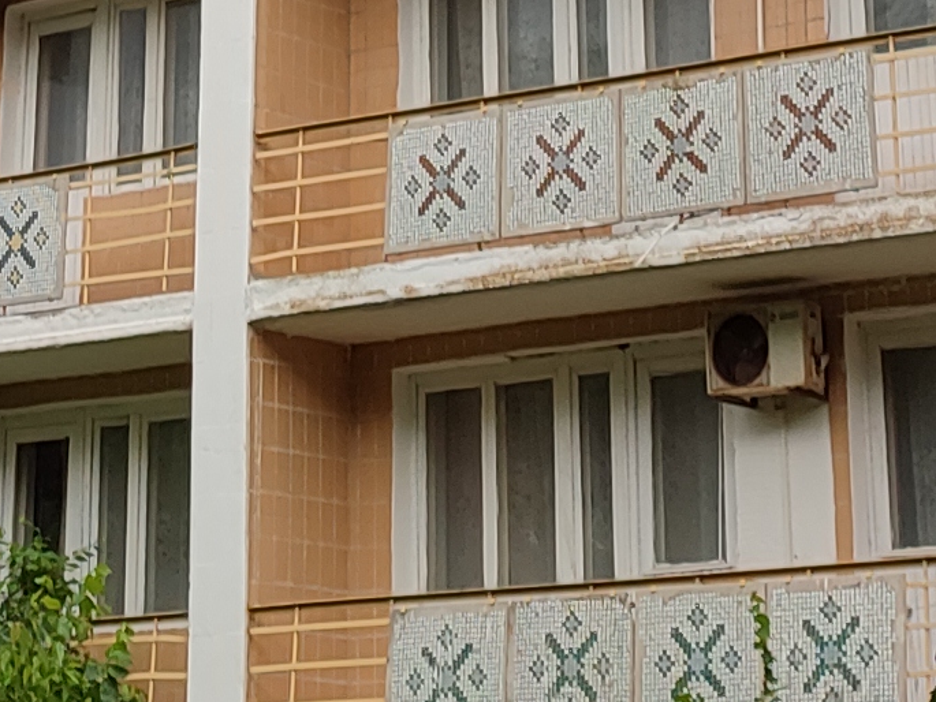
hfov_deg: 13.5
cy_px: -1101
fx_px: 3948
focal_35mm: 146
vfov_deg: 9.0
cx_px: 302
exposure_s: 1/120
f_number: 1.9
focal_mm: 6.04
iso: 59
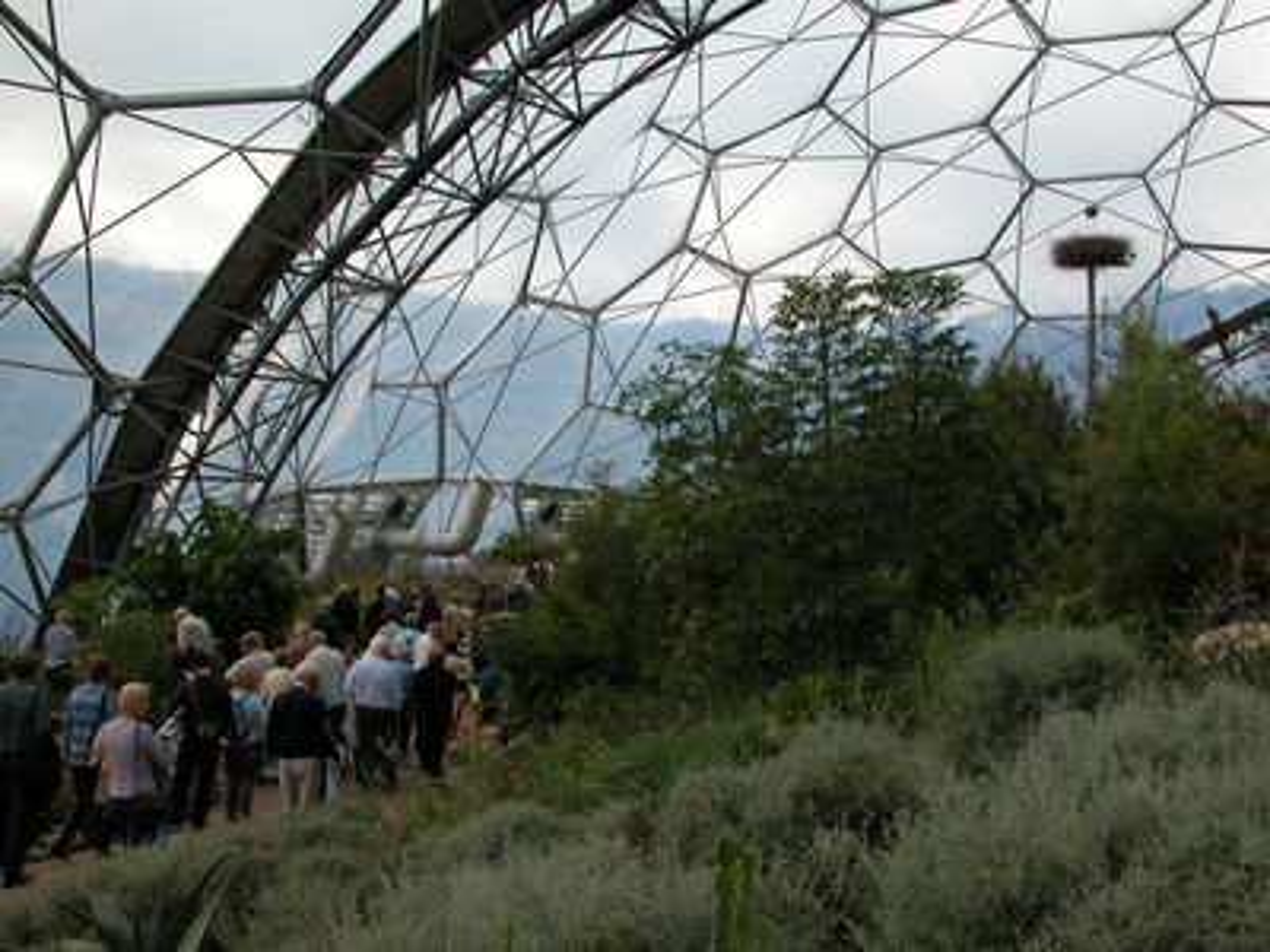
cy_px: 476
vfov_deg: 40.7
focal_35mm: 35
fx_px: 1284
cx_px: 635
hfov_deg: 52.6
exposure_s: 1/238
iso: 100
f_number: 5.6
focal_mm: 8.9
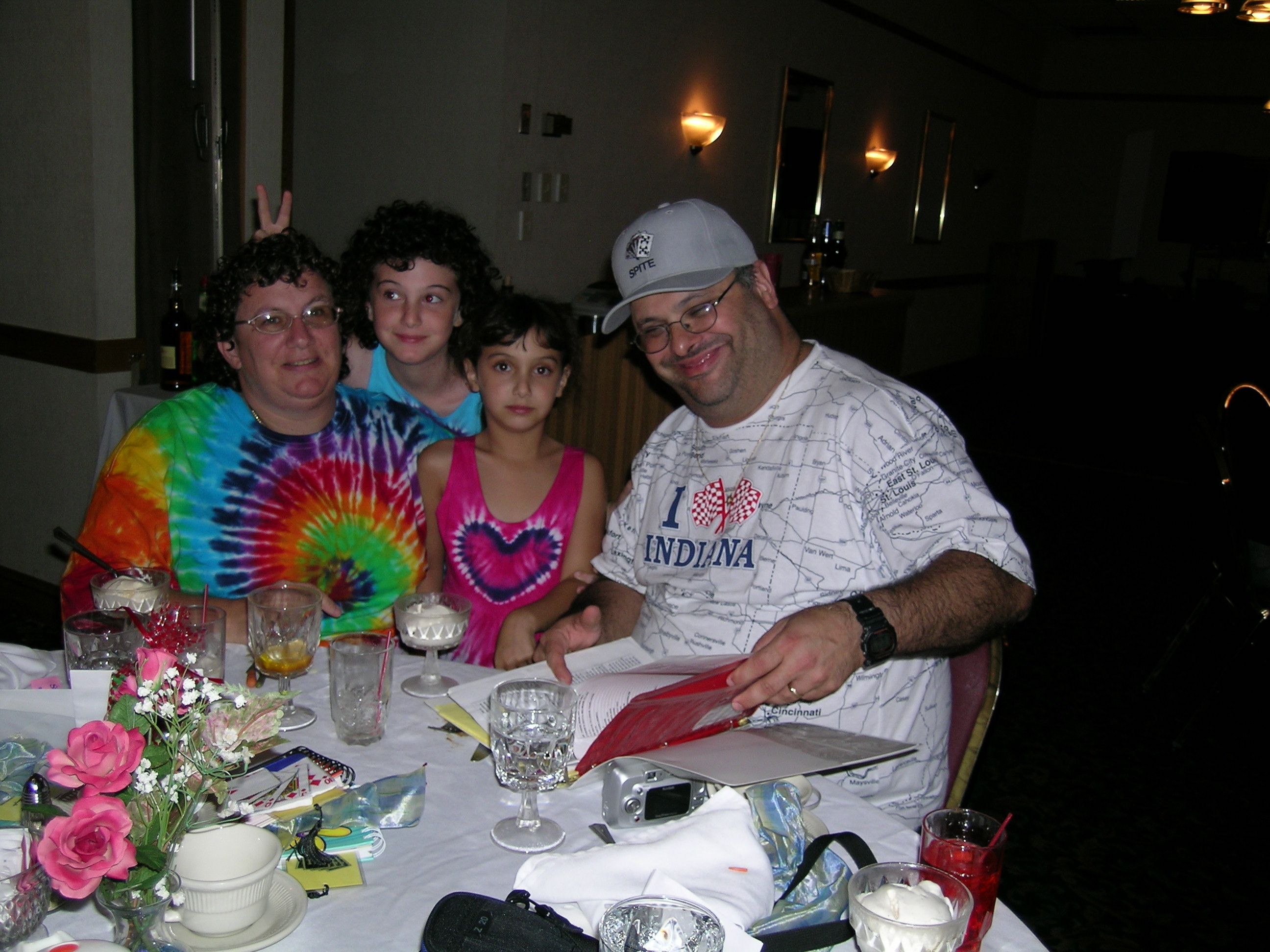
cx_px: 635
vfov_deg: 40.7
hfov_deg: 52.6
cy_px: 476
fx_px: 1284
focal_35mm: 35
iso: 50
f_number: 3
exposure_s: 1/60.1
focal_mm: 7.2
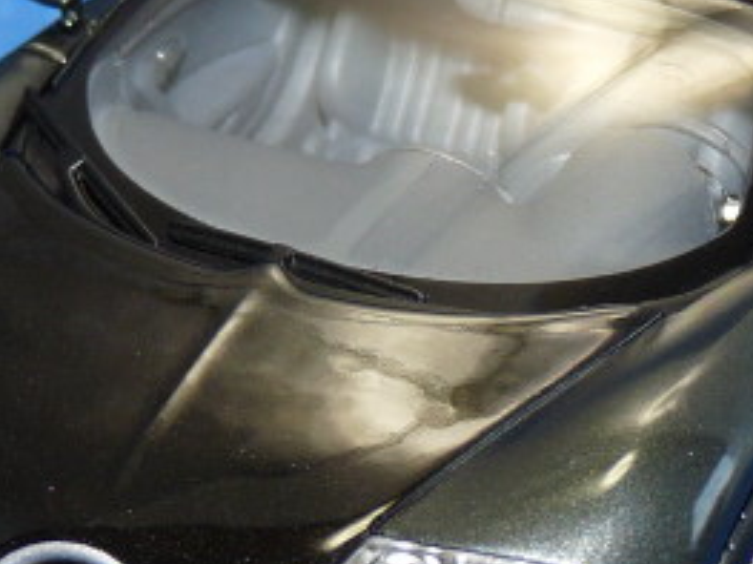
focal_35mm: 336
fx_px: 7306
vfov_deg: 4.4
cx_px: 544
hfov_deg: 5.9
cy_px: 263
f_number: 3.4
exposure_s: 1/40
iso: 100
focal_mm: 13.8
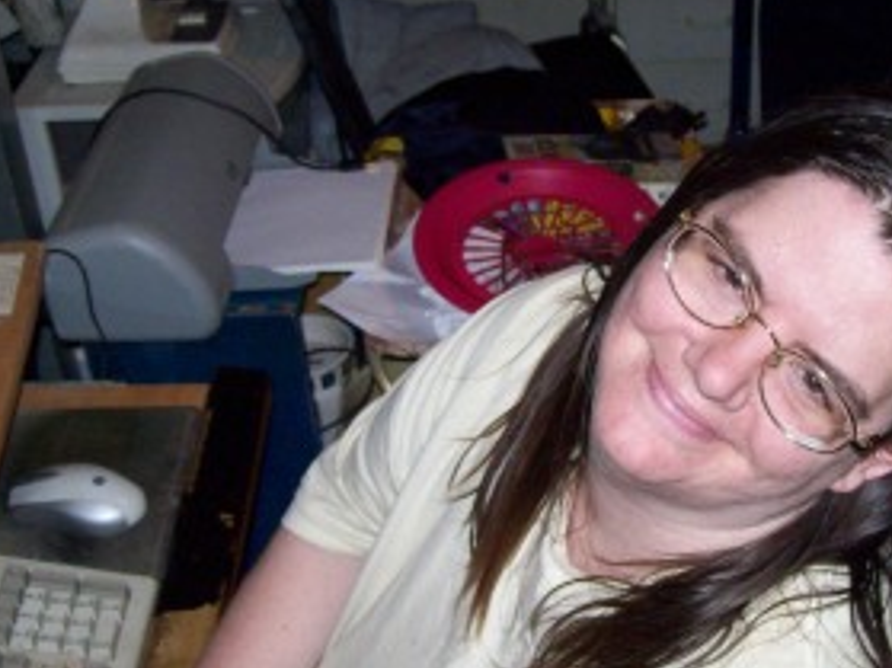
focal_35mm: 58
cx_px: 582
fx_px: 1494
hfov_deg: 33.0
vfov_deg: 25.2
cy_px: 340
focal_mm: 6
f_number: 2.7
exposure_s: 1/64
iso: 200
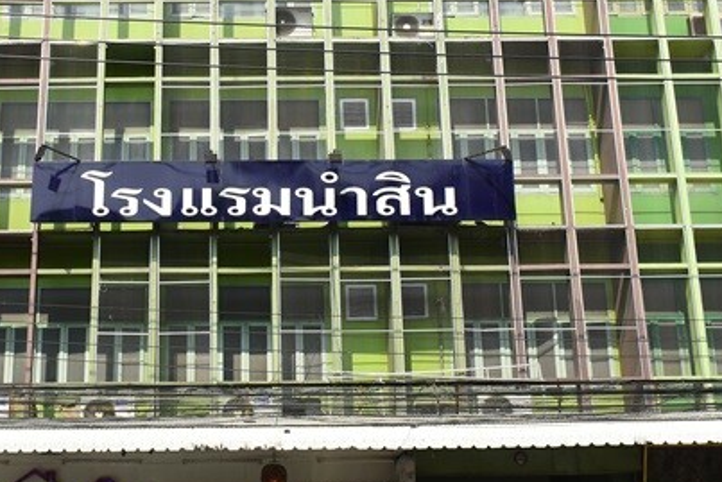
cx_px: 271
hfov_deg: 33.3
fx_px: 1201
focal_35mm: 60
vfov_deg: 22.6
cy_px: 180
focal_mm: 23
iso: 250
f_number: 7.1
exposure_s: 1/800
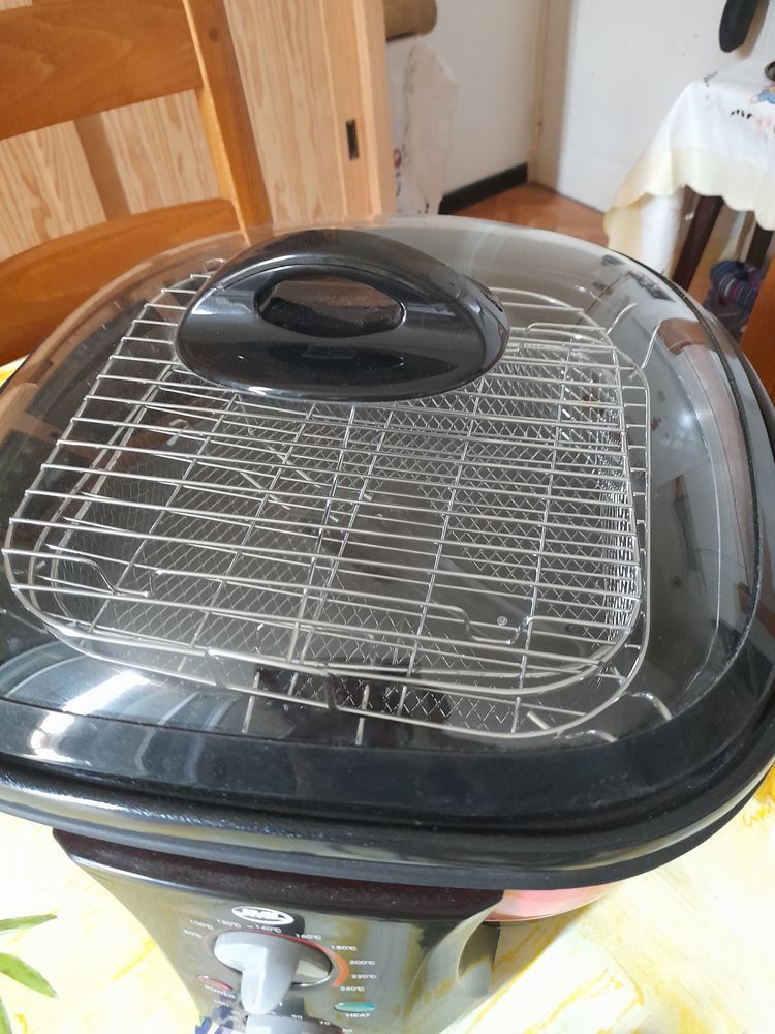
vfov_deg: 69.4
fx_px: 746
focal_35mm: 25
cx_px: 388
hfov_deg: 54.9
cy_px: 517
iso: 640
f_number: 2
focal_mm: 4.6
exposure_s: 1/25
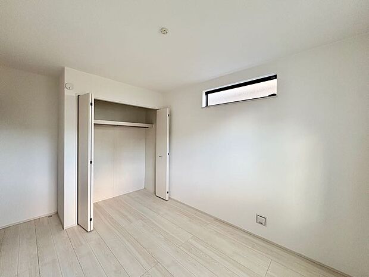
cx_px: 184
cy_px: 138
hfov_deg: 102.1
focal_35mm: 14
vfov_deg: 85.7
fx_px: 149
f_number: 2.2
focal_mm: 2.22
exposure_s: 1/85
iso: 200
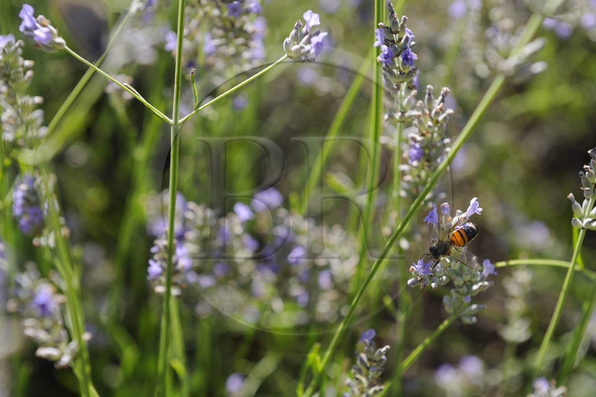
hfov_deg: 28.8
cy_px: 198
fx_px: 1159
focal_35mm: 70
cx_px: 298
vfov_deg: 19.4
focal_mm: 70
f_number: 5.6
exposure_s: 1/320
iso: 200
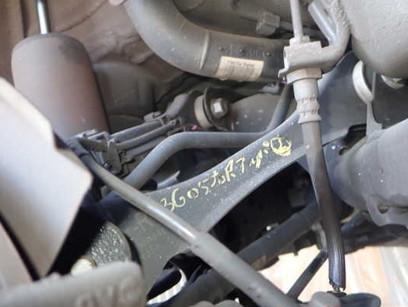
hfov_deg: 53.9
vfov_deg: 41.8
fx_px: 401
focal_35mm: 34
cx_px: 221
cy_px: 151
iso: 200
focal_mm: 5.4
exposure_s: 1/30
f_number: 2.3
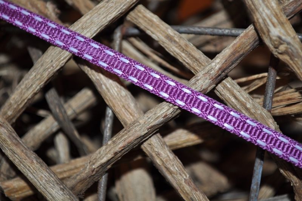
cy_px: 100
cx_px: 151
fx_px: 603
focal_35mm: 72
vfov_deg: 18.9
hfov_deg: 28.1
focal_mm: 48
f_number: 5.3
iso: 200
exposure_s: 1/60
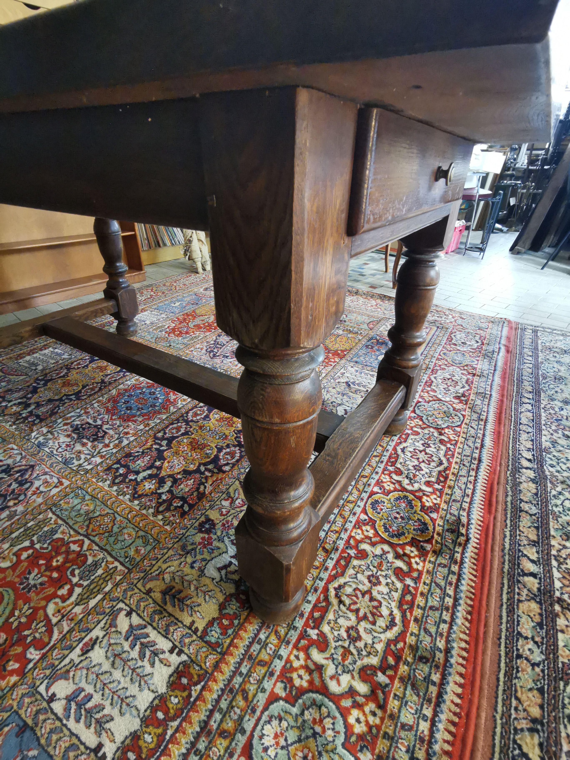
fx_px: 373
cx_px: 285
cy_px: 380
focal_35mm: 17
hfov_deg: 74.7
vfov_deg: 91.0
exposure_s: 1/20
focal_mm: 2.26
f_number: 2.2
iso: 500
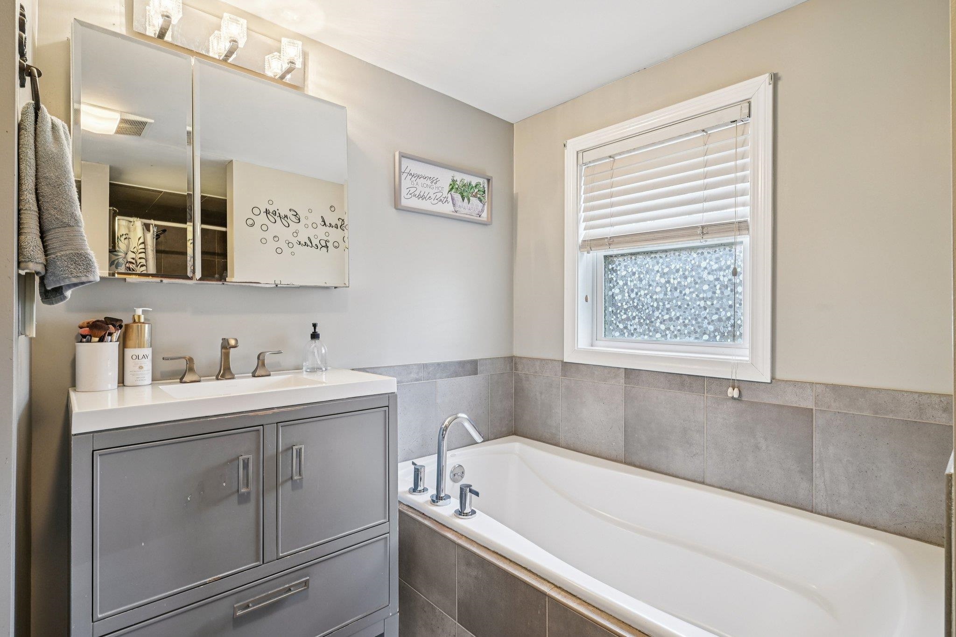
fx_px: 451
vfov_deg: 70.4
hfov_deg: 93.3
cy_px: 318
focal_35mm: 17
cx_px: 478
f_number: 8
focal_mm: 17
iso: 400
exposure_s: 1/6
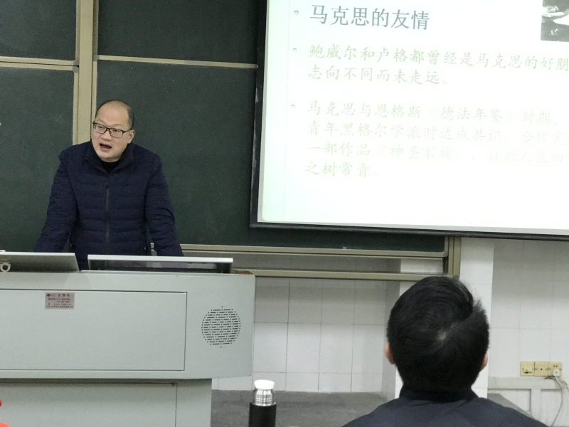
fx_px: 937
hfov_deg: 33.8
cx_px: 284
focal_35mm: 57
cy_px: 214
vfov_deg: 25.7
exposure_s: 1/50
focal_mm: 6.6
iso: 320
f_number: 2.8
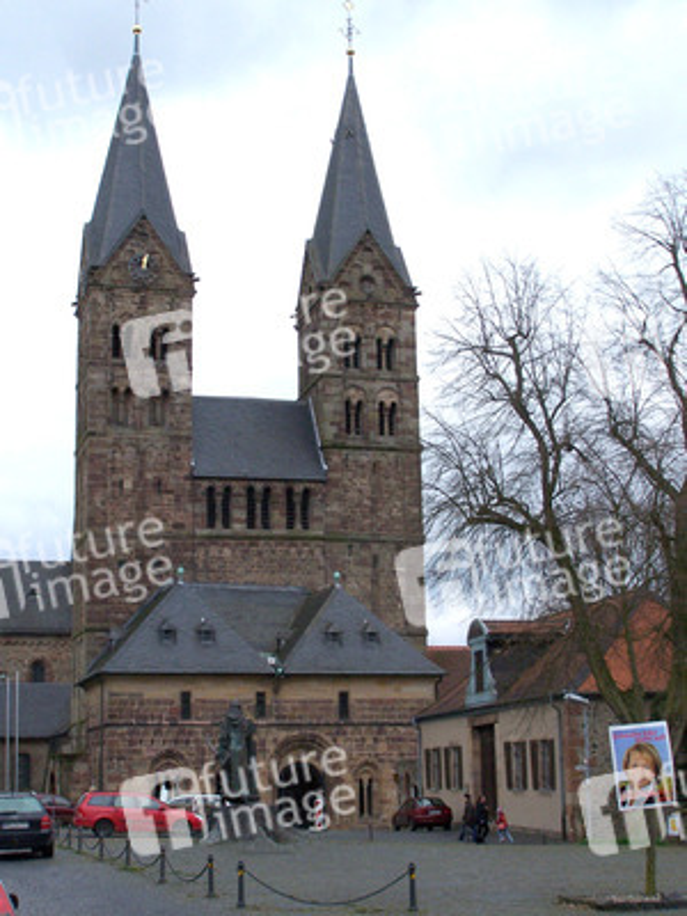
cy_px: 458
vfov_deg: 32.7
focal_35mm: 59
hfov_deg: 24.8
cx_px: 344
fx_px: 1561
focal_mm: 9.8
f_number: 4.5
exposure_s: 1/800
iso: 200
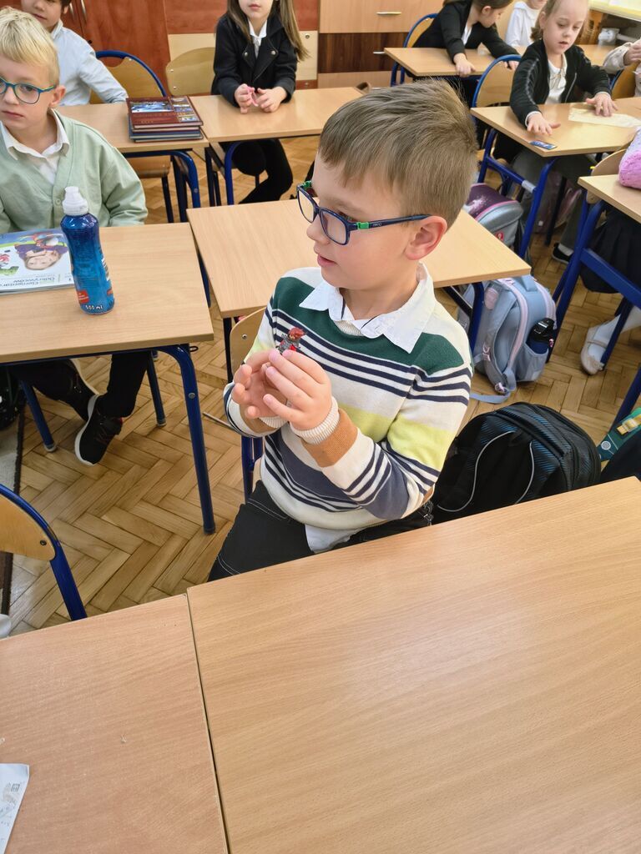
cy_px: 427
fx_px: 568
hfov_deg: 58.9
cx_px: 320
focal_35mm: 23
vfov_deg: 73.9
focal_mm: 5.56
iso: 324
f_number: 1.8
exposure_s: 1/100
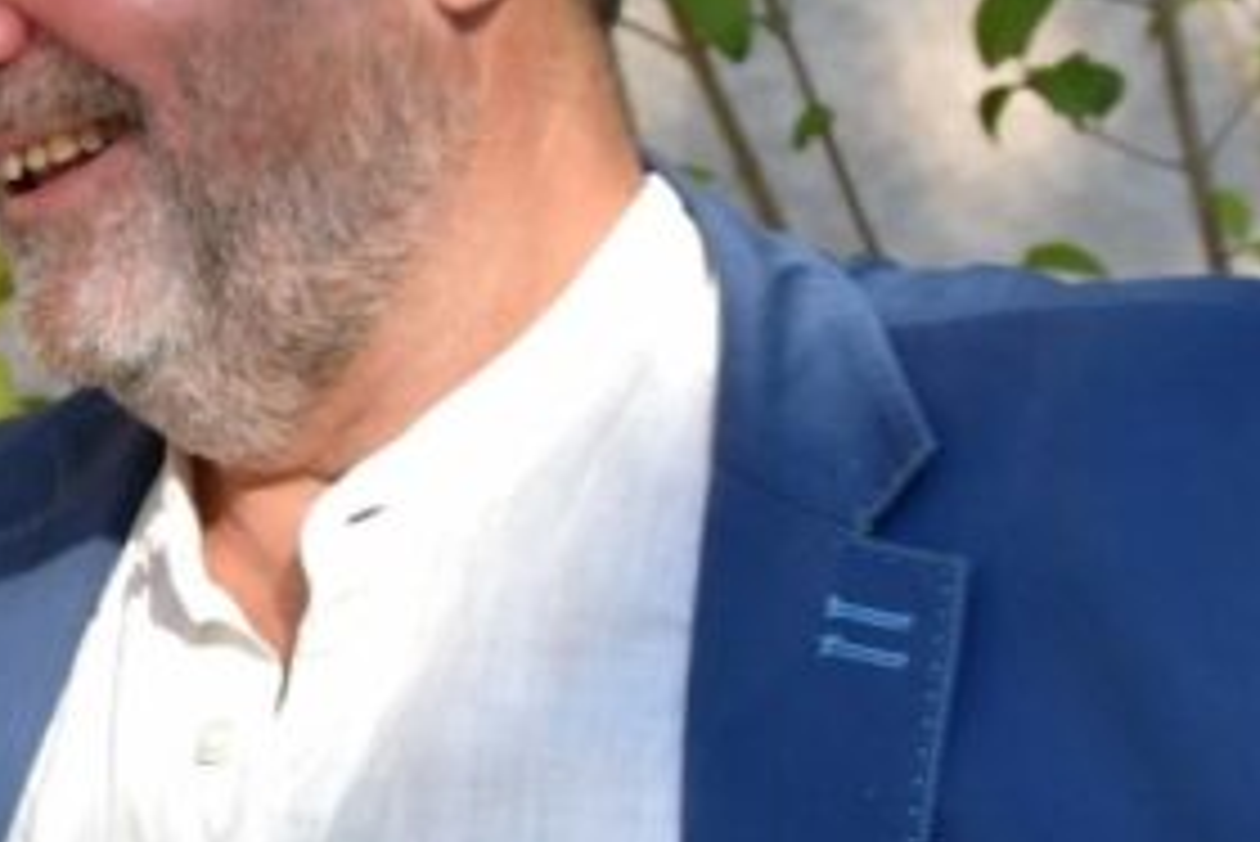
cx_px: -342
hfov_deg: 9.6
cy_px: 236
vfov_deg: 6.5
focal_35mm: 210
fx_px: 7353
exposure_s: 1/250
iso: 140
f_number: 8
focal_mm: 40
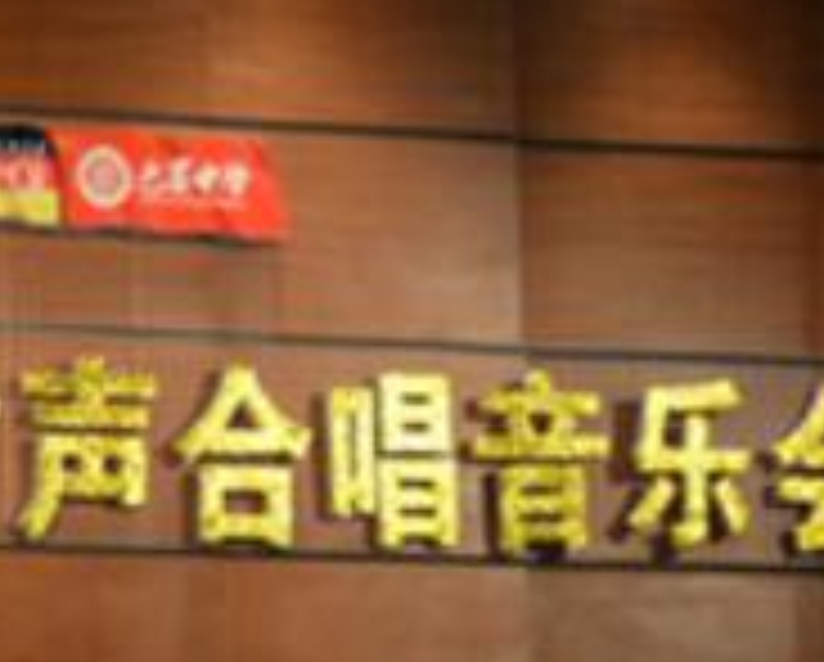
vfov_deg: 7.5
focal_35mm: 206
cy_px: 662
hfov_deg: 9.4
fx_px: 5032
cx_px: 333
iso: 1100
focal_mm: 42
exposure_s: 1/30
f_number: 4.5
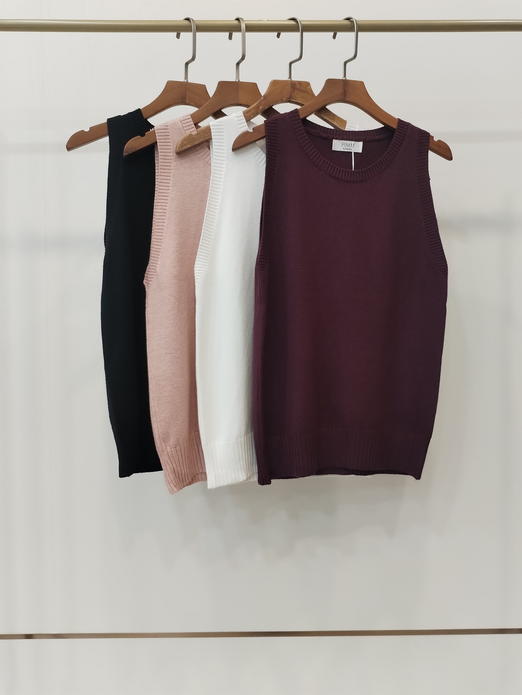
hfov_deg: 48.2
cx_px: 261
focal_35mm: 29
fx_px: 583
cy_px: 348
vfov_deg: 61.7
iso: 437
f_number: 1.8
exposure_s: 1/60
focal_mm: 4.75
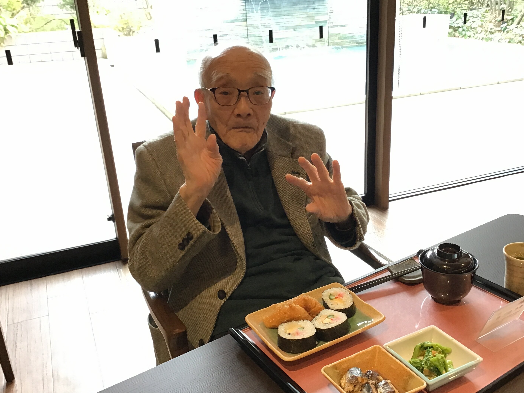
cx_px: 285
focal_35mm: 36
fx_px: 545
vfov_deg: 39.6
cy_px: 204
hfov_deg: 51.3
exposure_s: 1/30
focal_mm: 3.3
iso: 40
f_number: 2.4
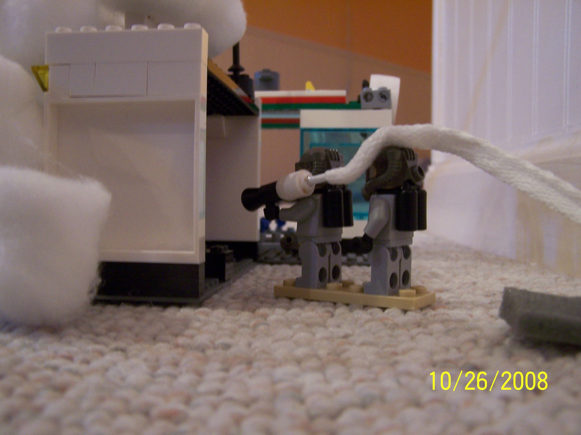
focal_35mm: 38
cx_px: 290
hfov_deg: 49.0
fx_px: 638
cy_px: 218
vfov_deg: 37.7
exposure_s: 1/8
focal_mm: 6.3
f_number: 2.8
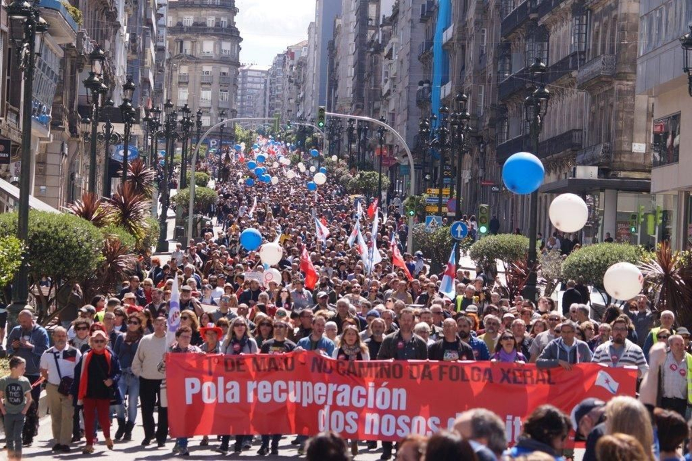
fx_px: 2594
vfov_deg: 10.2
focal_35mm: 135
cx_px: 346
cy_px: 230
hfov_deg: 15.2
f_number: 6.3
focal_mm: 90
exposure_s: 1/400
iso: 200
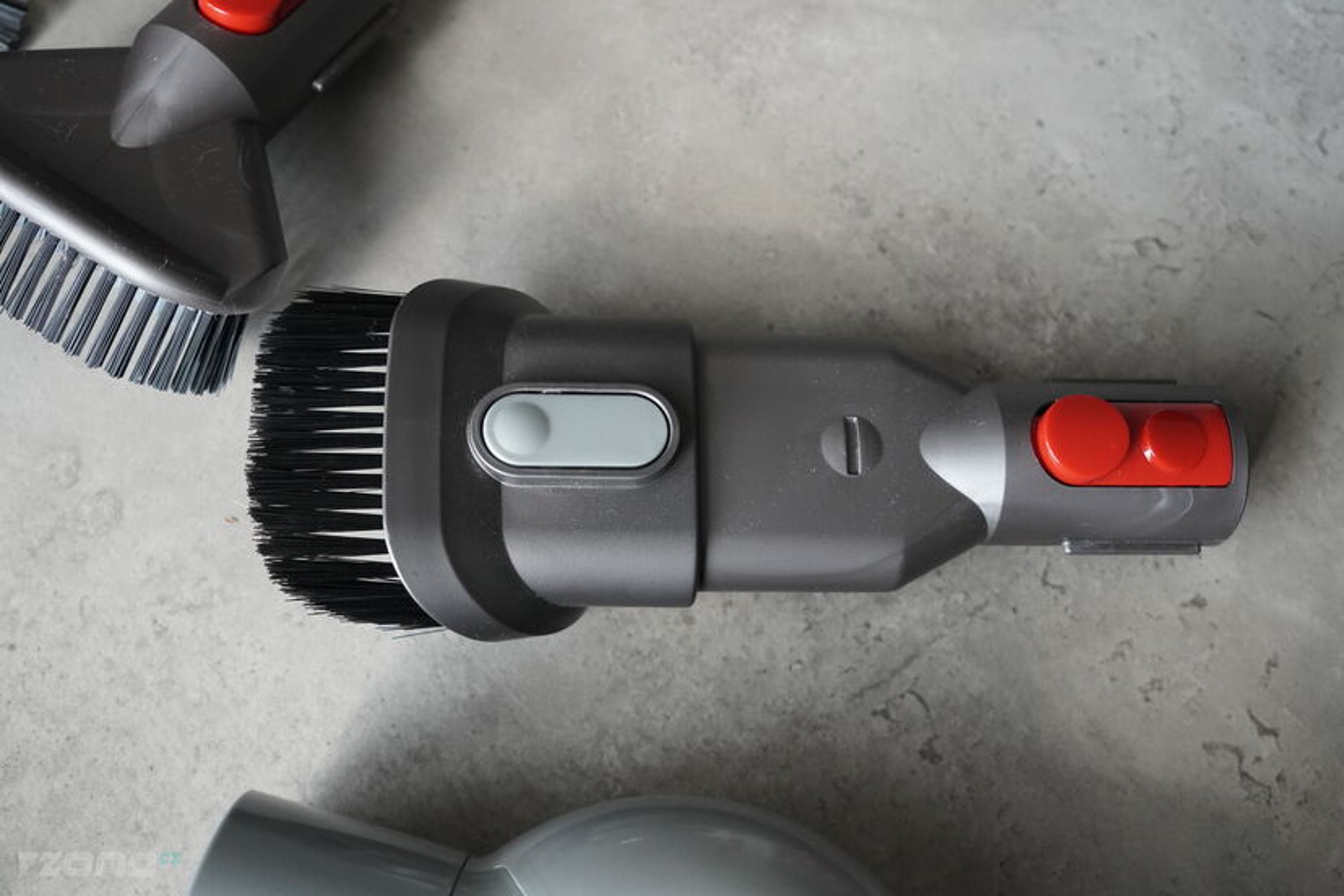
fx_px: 1531
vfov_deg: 32.6
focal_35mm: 41
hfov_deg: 47.4
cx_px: 672
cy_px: 448
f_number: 7.1
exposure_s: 1/160
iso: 5000
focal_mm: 41
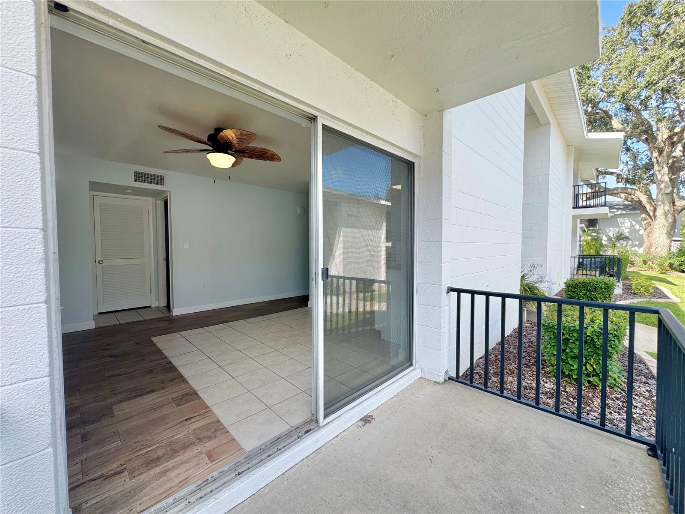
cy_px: 257
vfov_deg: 85.7
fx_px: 277
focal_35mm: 14
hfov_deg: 102.1
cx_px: 342
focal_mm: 2.22
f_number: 2.2
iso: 40
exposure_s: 1/388
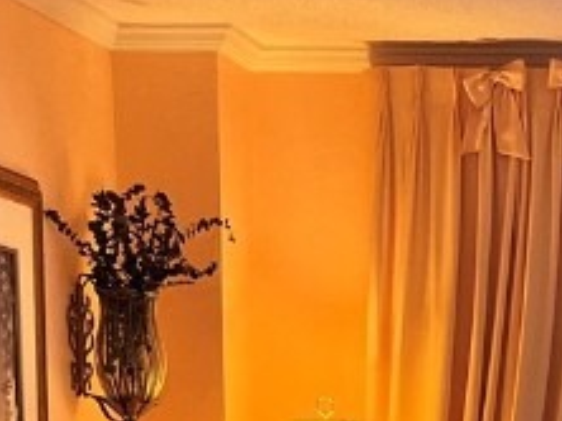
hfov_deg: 15.9
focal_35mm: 120
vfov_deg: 11.3
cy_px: 801
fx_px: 1946
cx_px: 638
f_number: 1.6
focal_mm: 5.1
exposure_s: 1/120
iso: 100
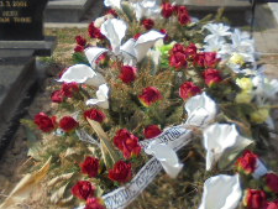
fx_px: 595
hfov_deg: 26.1
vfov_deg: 19.8
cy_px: 68
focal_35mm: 74
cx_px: 89
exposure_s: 1/800
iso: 100
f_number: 3.5
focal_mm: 4.6
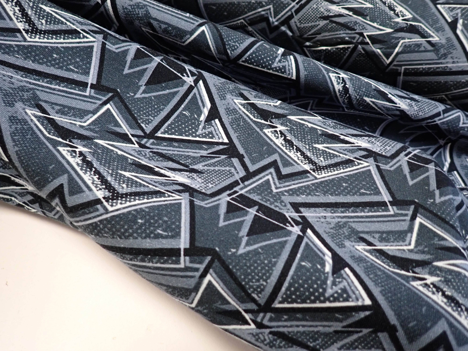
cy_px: 176
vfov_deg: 54.9
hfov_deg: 69.4
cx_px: 234
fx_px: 338
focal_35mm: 25
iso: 250
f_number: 2
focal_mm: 4.5
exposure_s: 1/60
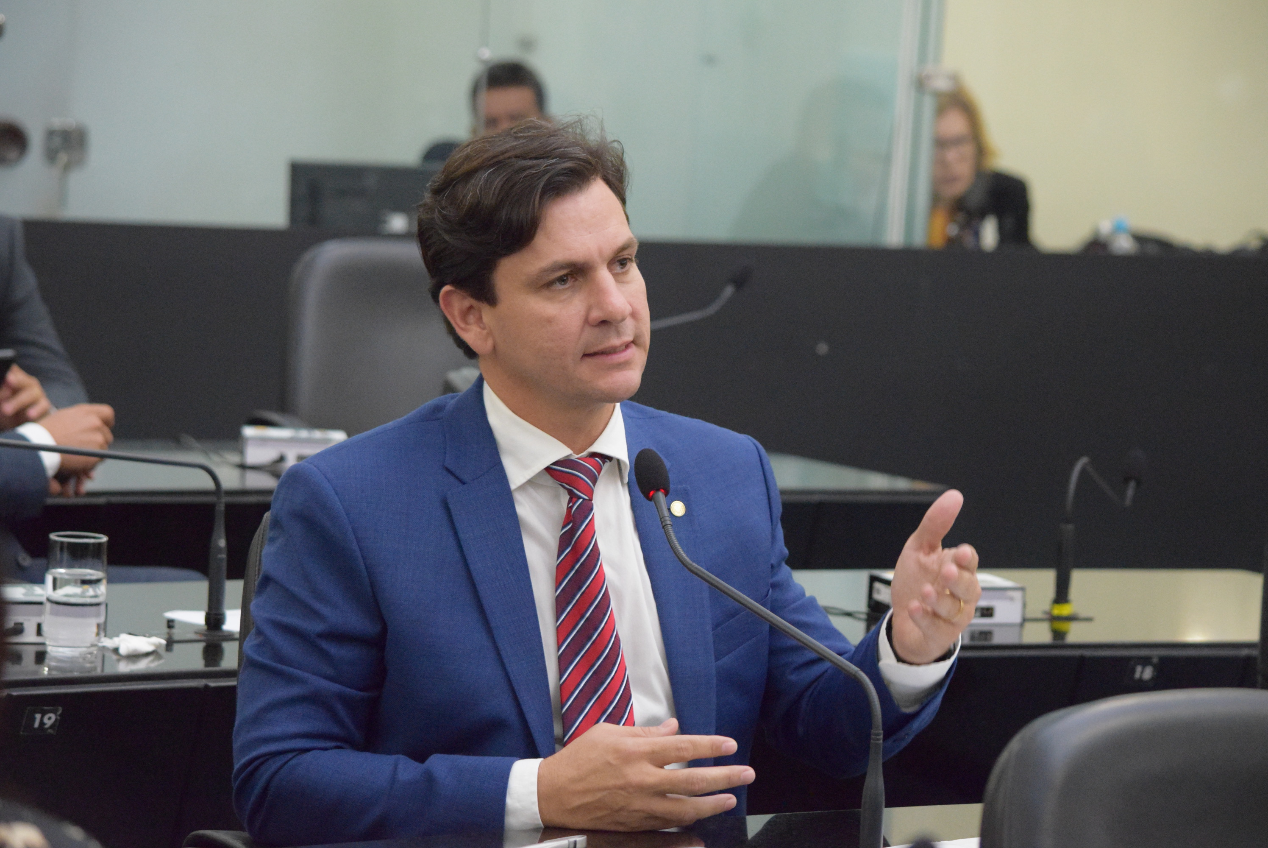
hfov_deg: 15.9
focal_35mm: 129
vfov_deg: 10.6
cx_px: 634
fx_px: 4547
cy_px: 424
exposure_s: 1/125
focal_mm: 86
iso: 5600
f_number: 4.5
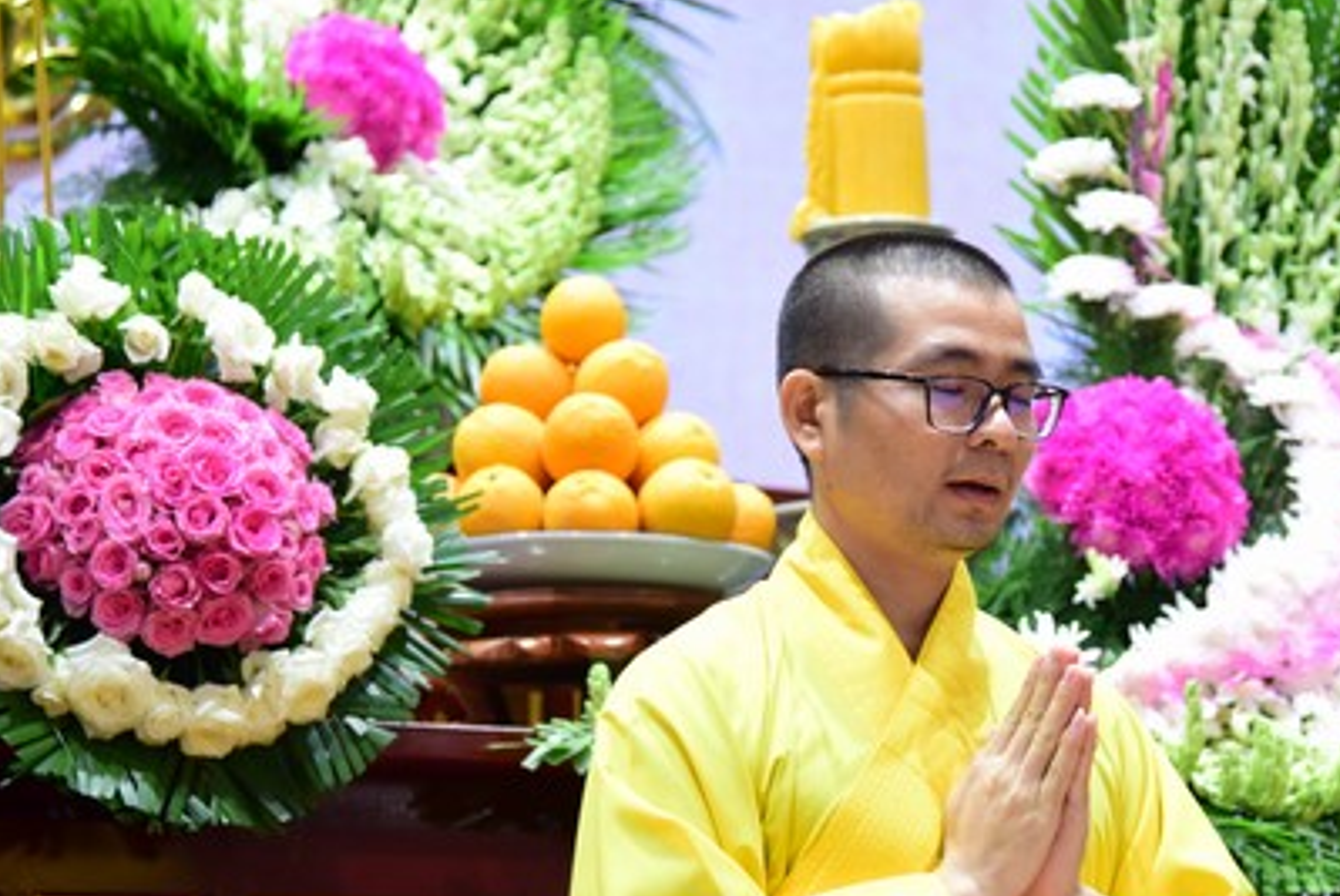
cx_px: 920
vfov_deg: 9.8
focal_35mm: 140
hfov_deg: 14.6
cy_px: 527
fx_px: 5217
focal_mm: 86
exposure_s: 1/40
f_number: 4
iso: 1250
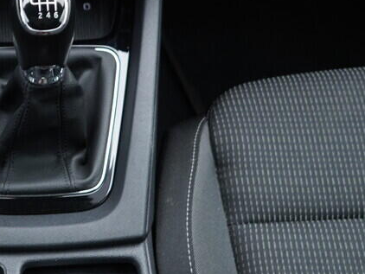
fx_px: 886
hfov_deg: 22.6
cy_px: 116
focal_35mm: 84
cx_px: 28
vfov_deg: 17.6
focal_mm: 24
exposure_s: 1/40
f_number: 2.8
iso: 320
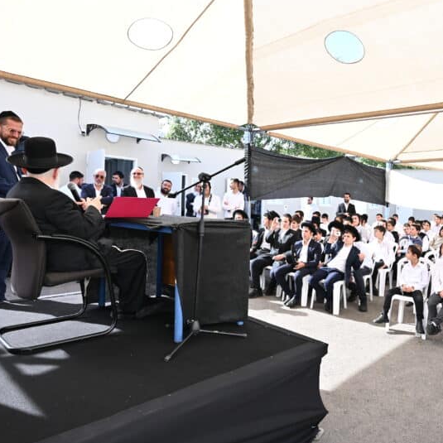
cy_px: 221
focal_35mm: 26
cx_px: 283
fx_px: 376
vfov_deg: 60.9
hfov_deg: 60.0
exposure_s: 1/160
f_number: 4.5
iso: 100
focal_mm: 16
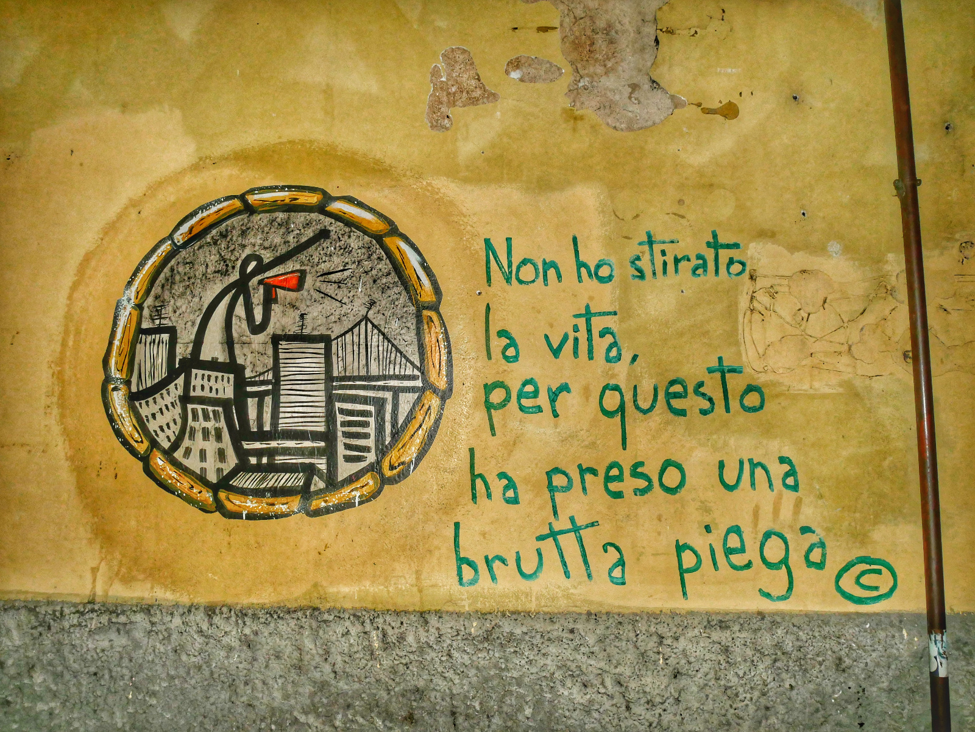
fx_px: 676
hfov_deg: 71.6
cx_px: 488
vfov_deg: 56.8
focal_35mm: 24
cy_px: 366
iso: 800
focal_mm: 12
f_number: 8
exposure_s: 1/80
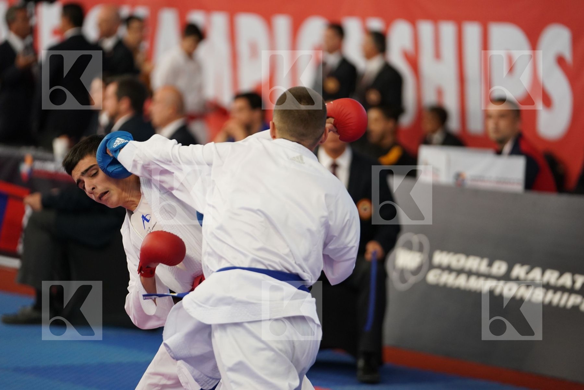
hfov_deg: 11.5
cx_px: 292
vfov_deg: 7.7
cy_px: 195
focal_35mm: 178
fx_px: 2887
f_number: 2.8
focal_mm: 178
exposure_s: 1/1000
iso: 2000
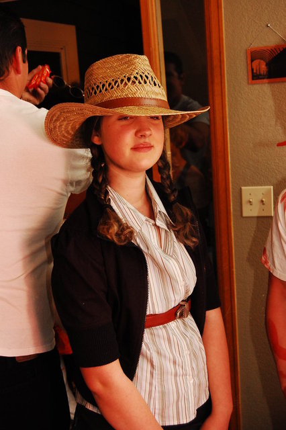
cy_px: 215
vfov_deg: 41.1
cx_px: 143
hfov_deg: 28.0
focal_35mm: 48
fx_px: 573
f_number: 5.6
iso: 800
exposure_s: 1/60
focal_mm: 32
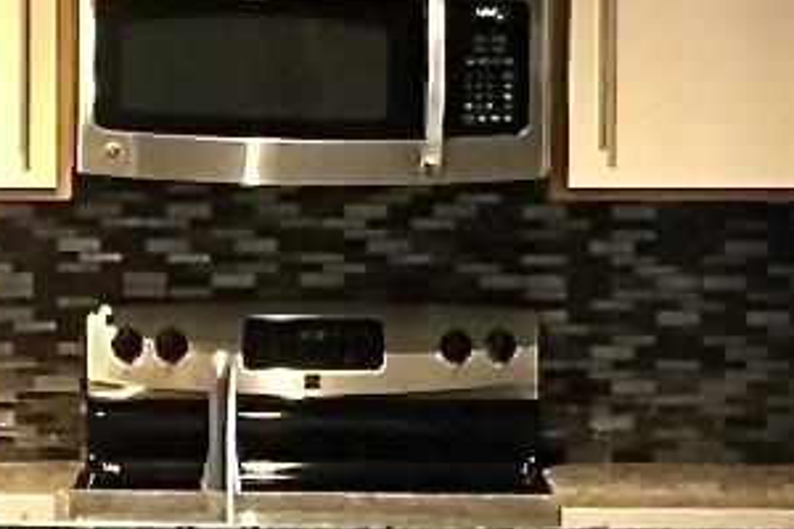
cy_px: 526
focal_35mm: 161
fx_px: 3551
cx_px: 259
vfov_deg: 8.5
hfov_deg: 12.7
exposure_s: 1/15
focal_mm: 4.15
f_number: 2.2
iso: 80
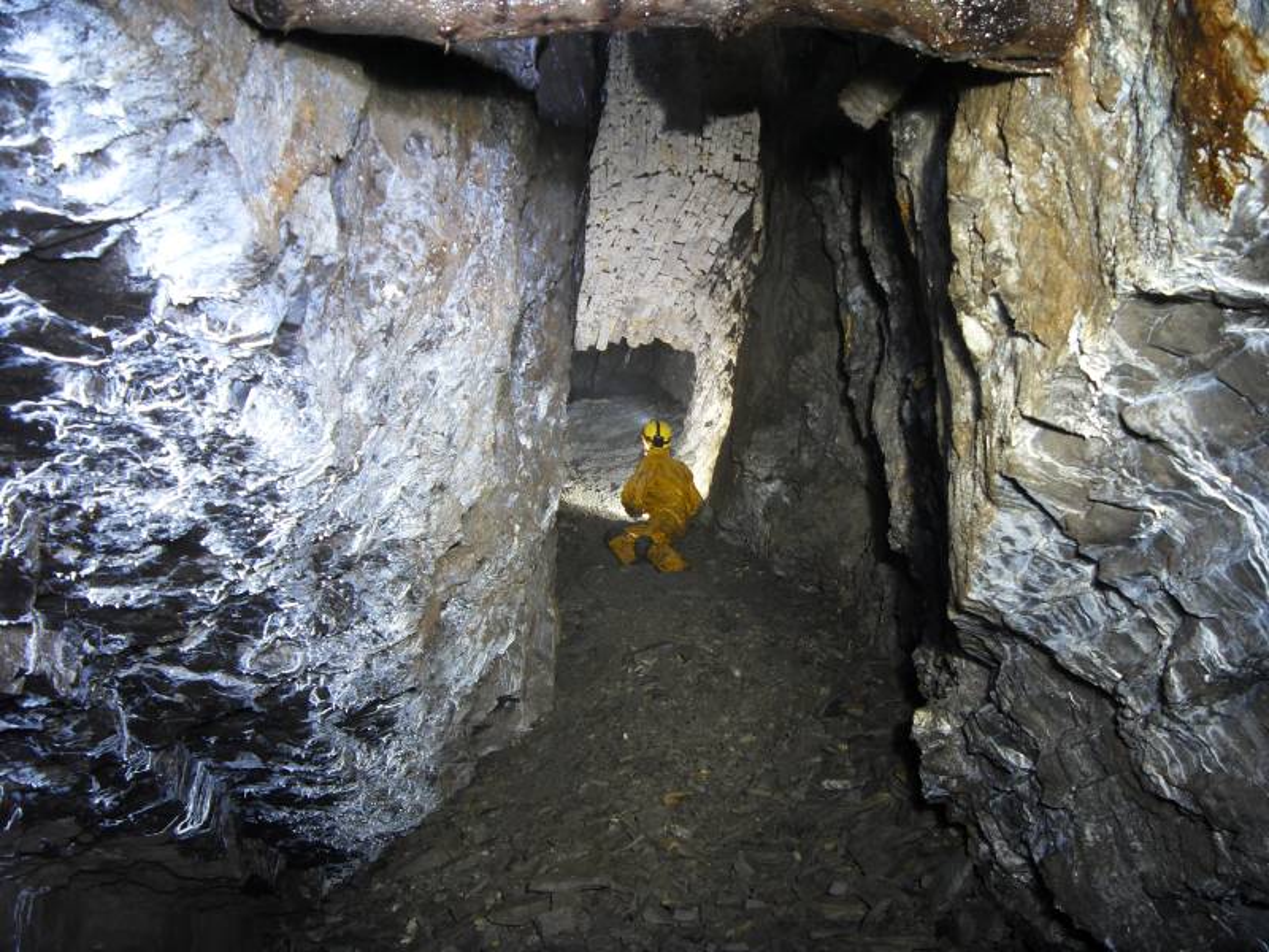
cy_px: 476
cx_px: 634
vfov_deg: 36.8
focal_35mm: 39
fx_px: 1430
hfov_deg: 47.9
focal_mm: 6.6
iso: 80
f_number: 3.5
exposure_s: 6
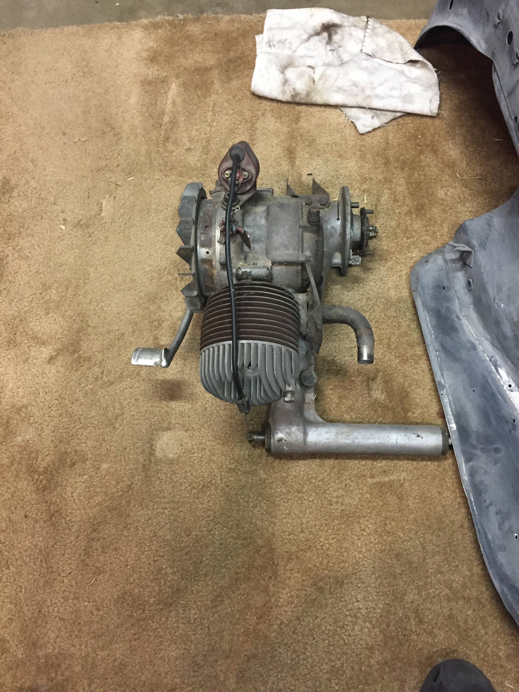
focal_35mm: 29
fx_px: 580
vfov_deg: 61.7
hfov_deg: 48.2
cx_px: 260
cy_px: 346
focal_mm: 4.15
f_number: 2.2
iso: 250
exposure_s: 1/30
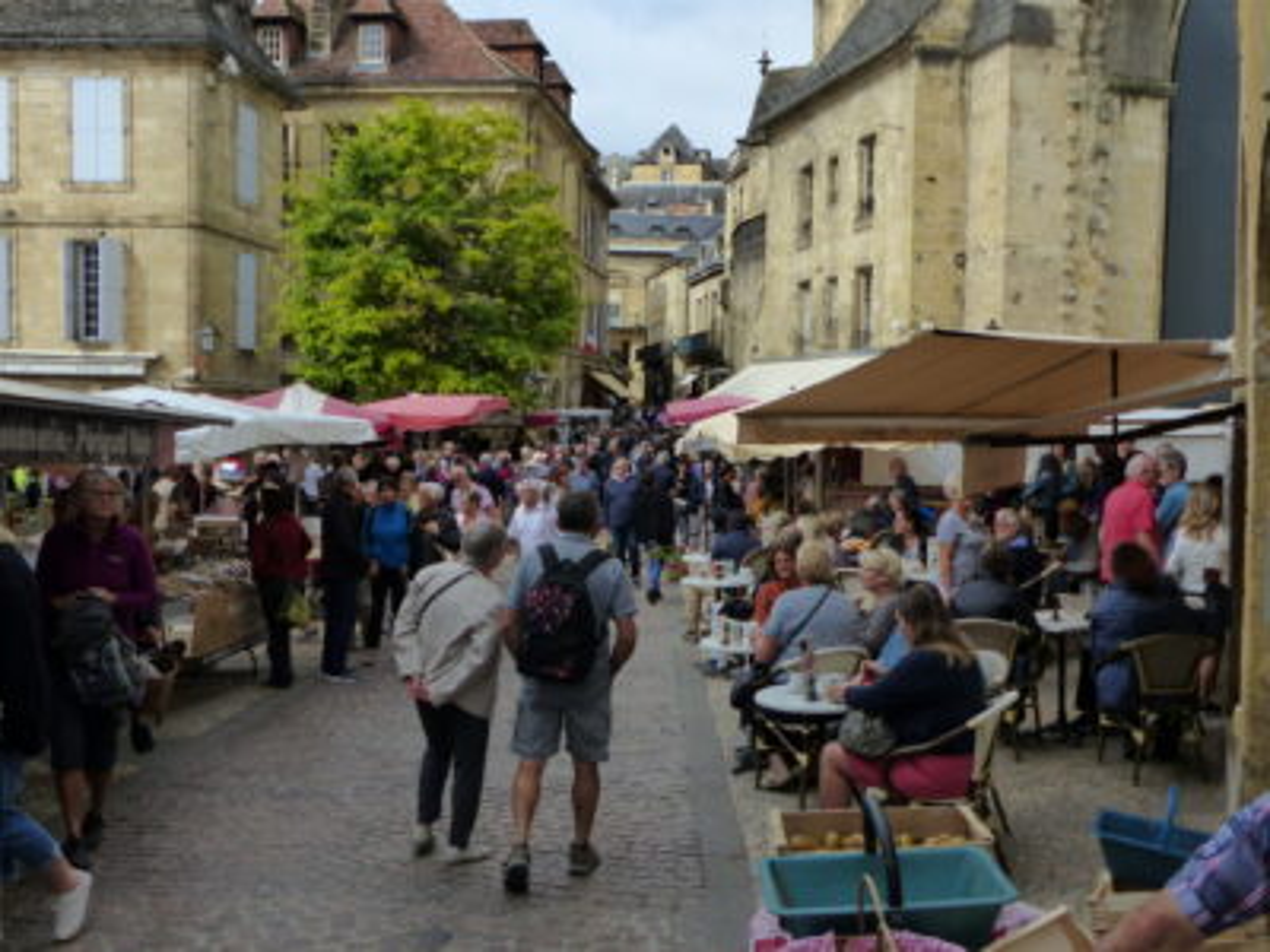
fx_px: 1284
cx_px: 635
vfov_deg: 40.7
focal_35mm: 35
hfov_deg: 52.6
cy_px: 476
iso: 200
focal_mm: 6.3
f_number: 2.8
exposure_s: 1/2000
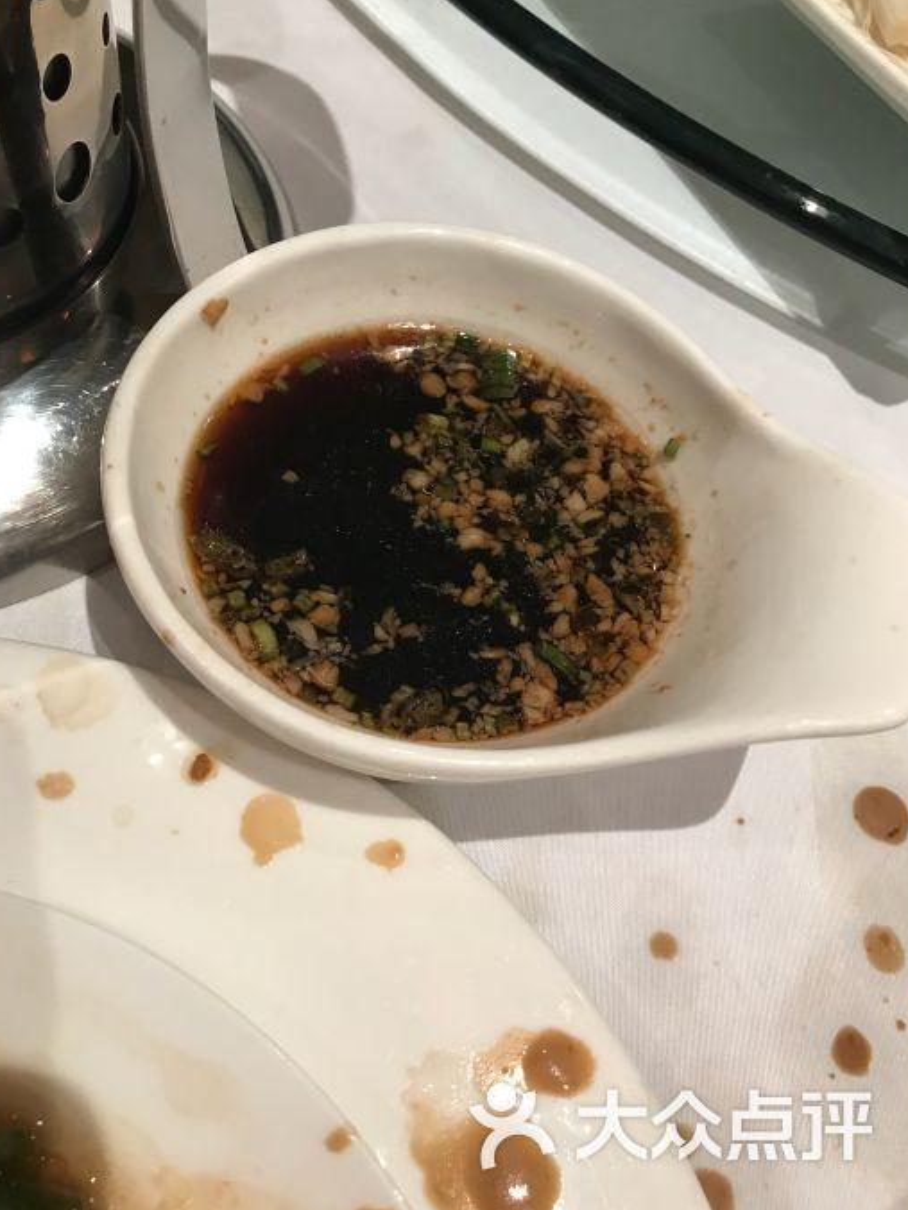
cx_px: 449
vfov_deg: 61.7
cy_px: 592
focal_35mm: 29
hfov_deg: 48.2
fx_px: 1014
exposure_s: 1/17
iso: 50
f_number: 1.8
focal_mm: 3.99
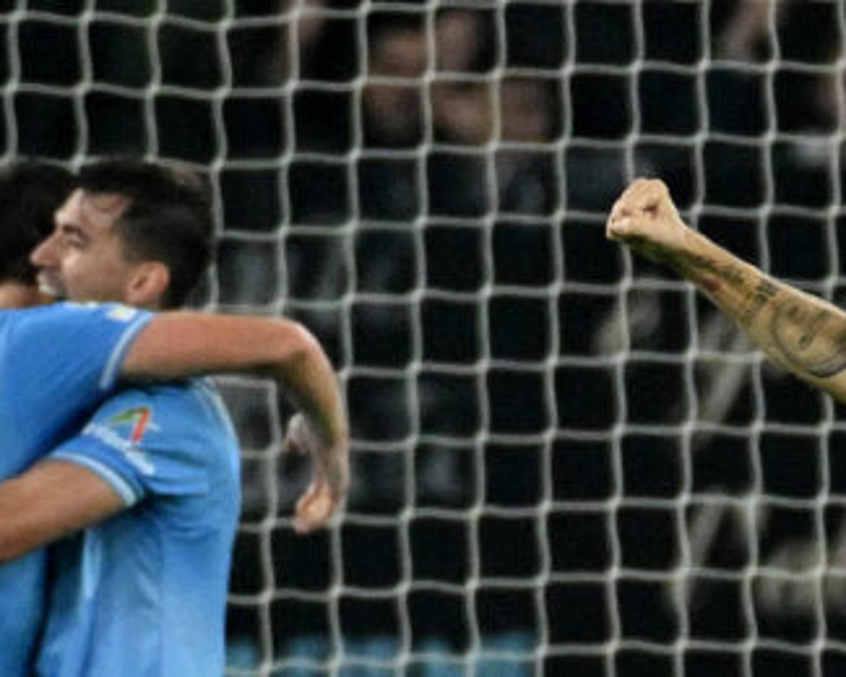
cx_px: 372
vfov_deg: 0.9
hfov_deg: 1.1
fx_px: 44468
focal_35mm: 1776
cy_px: 825
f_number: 4
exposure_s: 1/1250
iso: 3200
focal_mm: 400
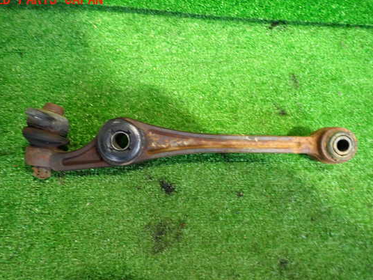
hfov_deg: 63.4
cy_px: 148
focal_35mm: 28
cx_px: 185
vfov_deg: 49.7
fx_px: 302
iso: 640
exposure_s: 1/30
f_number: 2
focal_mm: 4.5
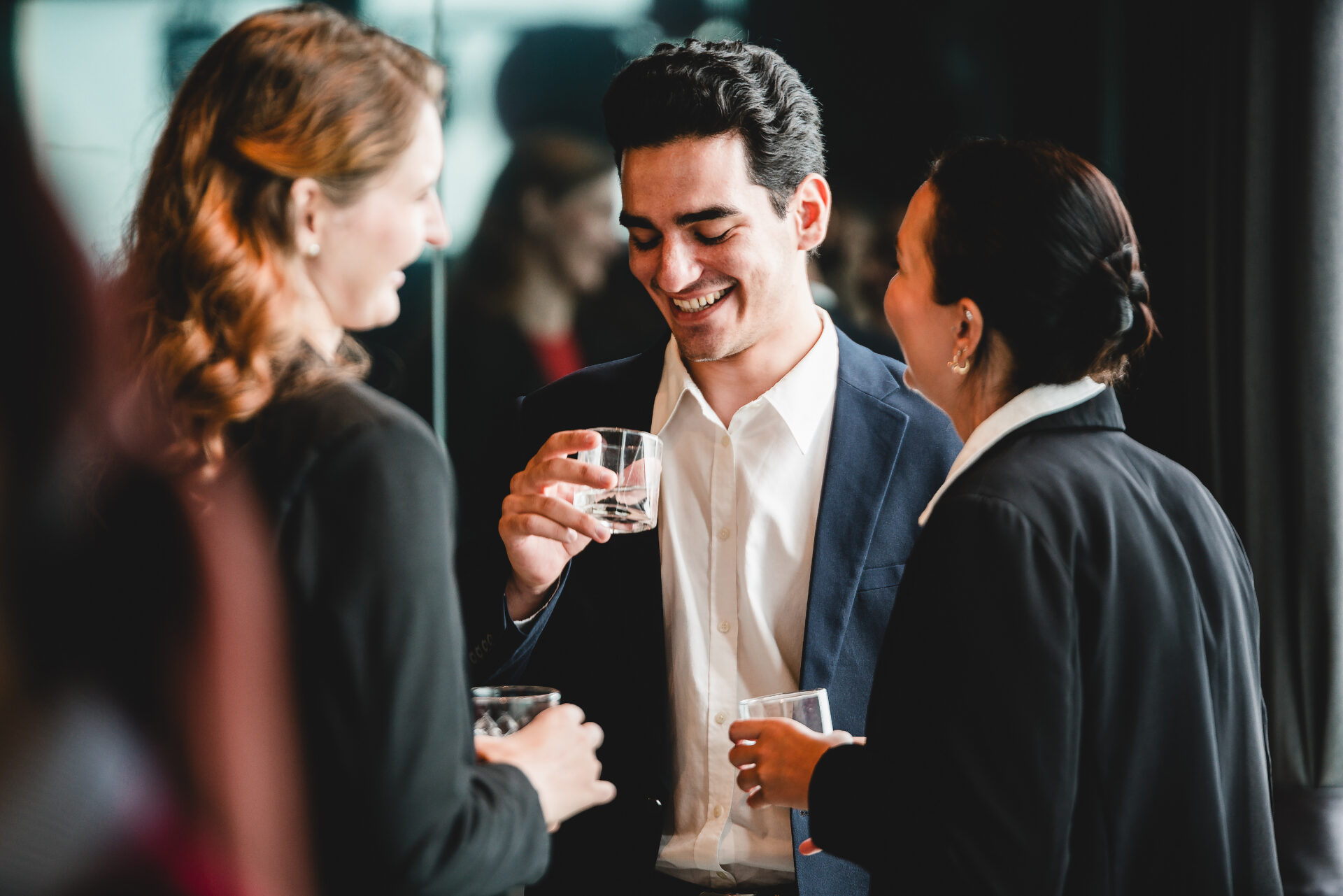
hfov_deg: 10.3
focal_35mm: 200
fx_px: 7462
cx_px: 672
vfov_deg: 6.9
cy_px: 448
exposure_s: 1/200
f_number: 2.8
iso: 400
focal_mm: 200
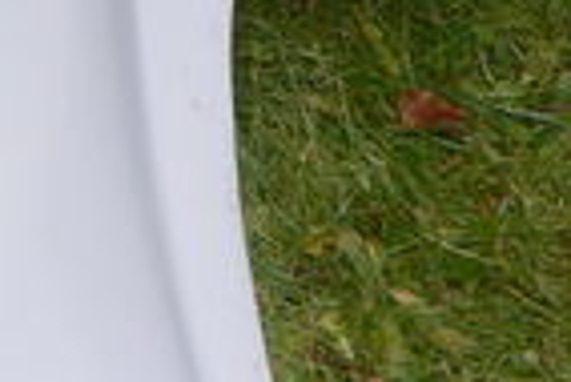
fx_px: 2683
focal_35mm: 169
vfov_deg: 8.1
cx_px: -326
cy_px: -64
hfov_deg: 11.6
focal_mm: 6
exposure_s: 1/60
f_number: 3.2
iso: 80
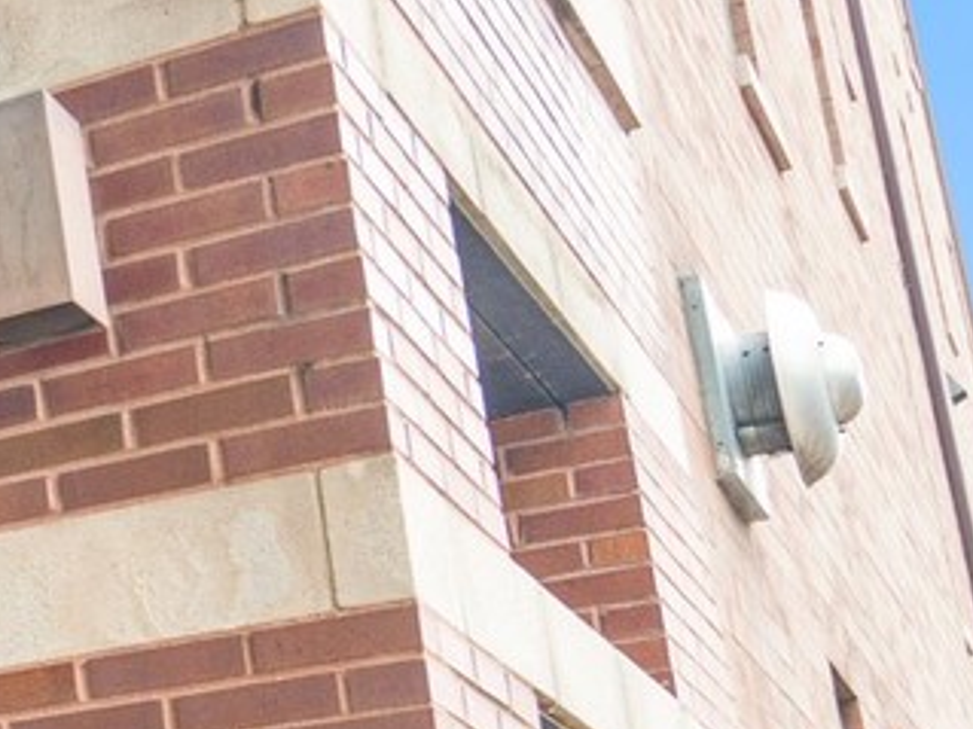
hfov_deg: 15.4
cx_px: -1205
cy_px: 711
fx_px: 2473
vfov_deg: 16.5
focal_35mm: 88
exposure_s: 1/60
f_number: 8
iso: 200
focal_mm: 12
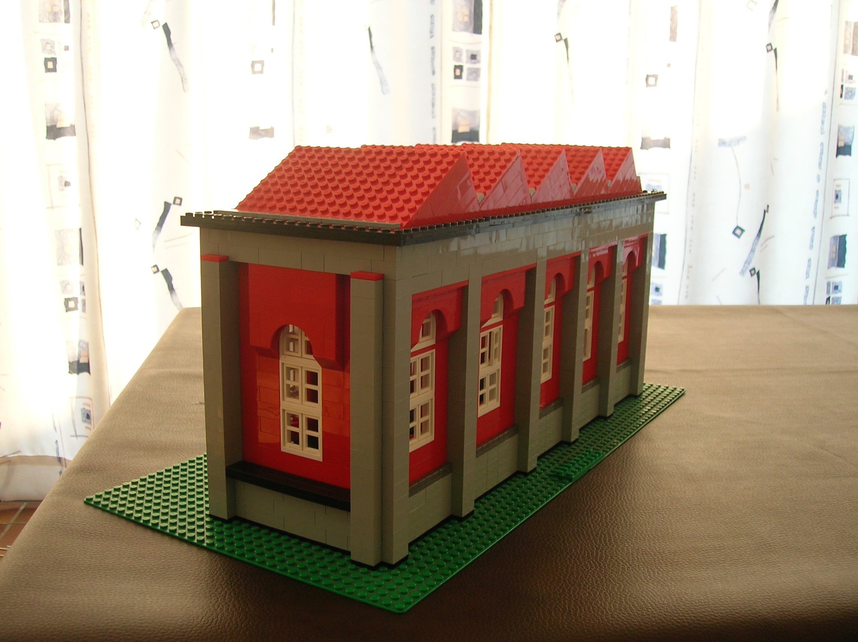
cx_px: 429
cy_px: 321
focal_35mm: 36
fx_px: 892
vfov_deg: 39.6
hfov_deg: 51.4
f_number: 2.9
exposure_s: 1/32.5
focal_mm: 6
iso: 50
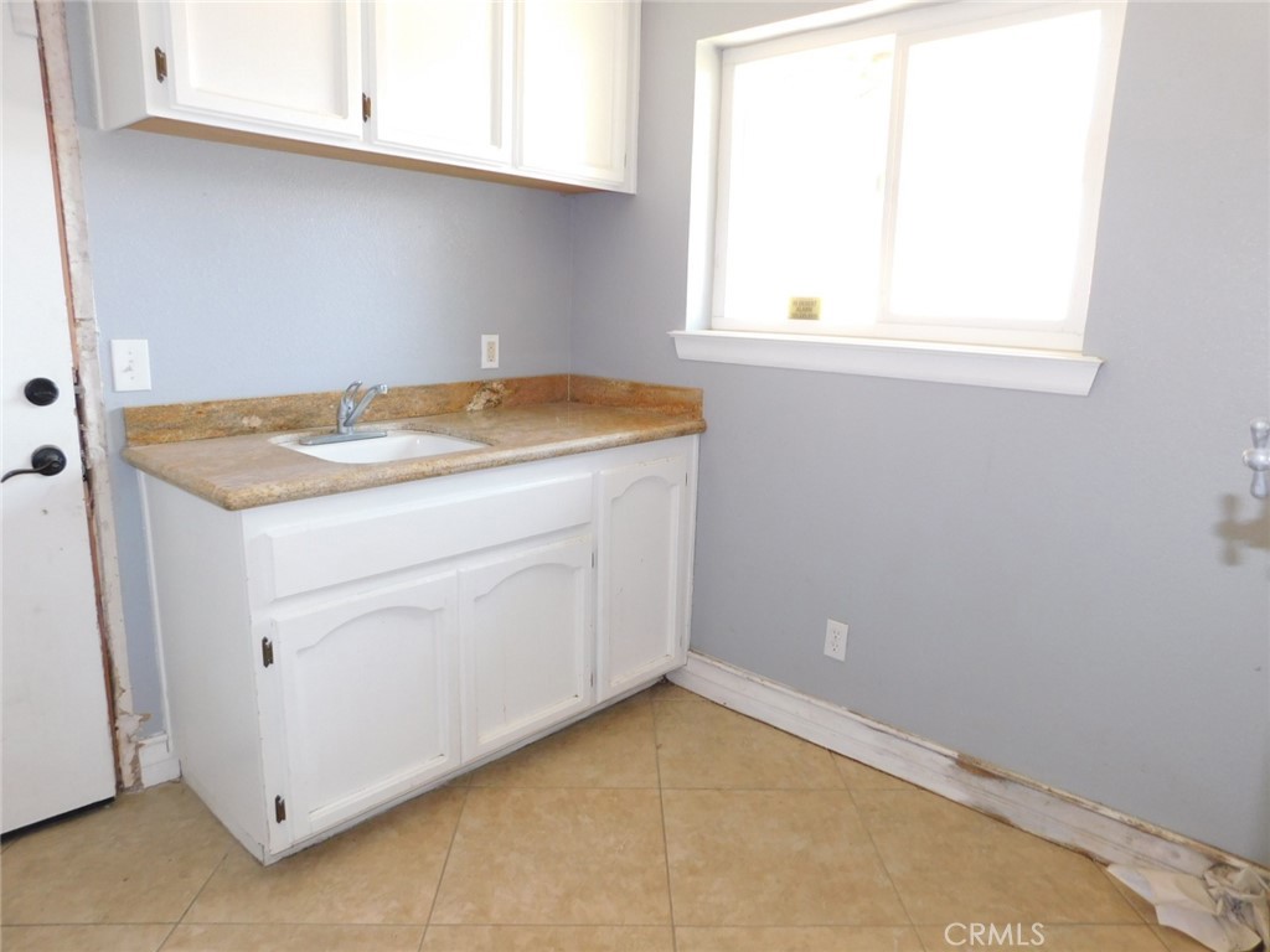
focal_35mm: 23
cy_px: 476
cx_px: 635
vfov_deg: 58.9
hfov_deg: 73.9
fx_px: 844
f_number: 3
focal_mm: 4
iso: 160
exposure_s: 1/30
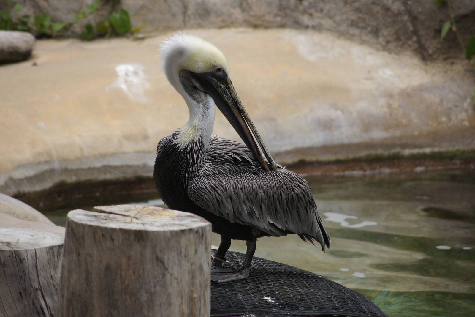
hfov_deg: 6.9
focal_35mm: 300
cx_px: 238
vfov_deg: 4.6
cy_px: 158
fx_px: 3958
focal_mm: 200
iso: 500
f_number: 5.6
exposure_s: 1/500
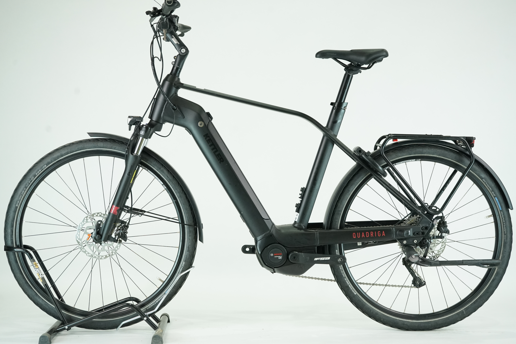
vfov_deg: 24.6
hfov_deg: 36.2
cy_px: 172
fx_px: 788
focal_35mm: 55
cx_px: 258
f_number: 6.3
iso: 2500
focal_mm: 55
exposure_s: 1/200
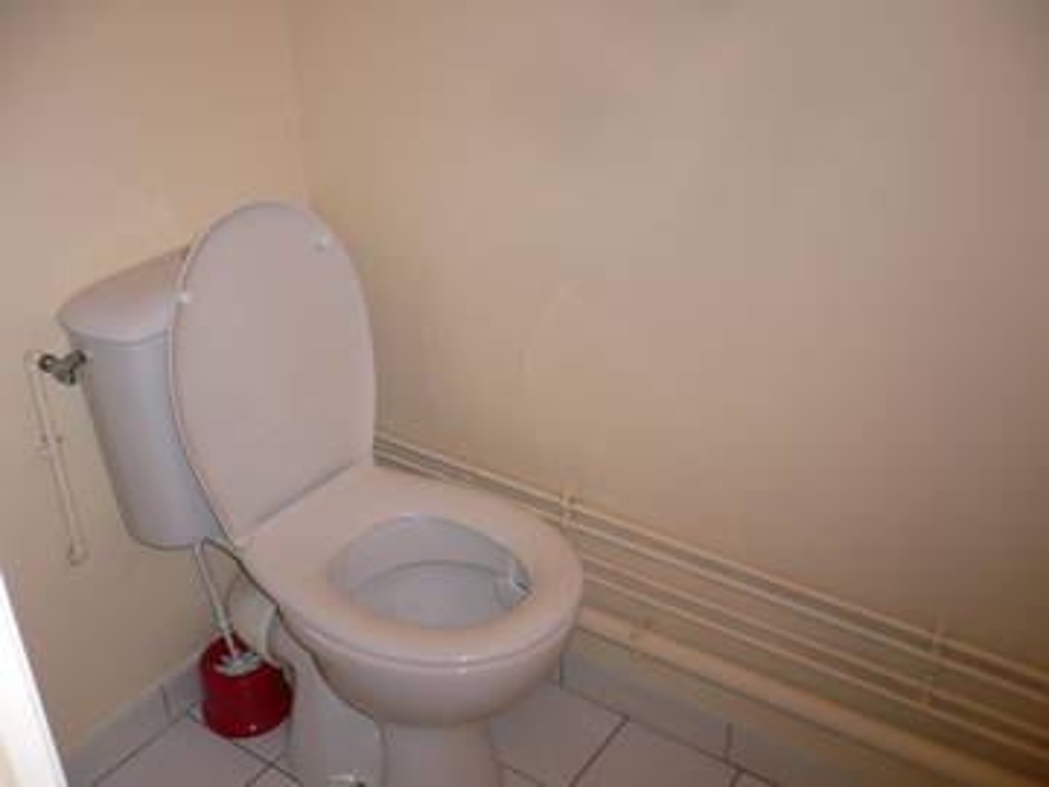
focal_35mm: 35
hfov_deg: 52.6
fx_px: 1061
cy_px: 394
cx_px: 524
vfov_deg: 40.7
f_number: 2.8
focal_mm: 5.8
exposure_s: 1/60
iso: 100
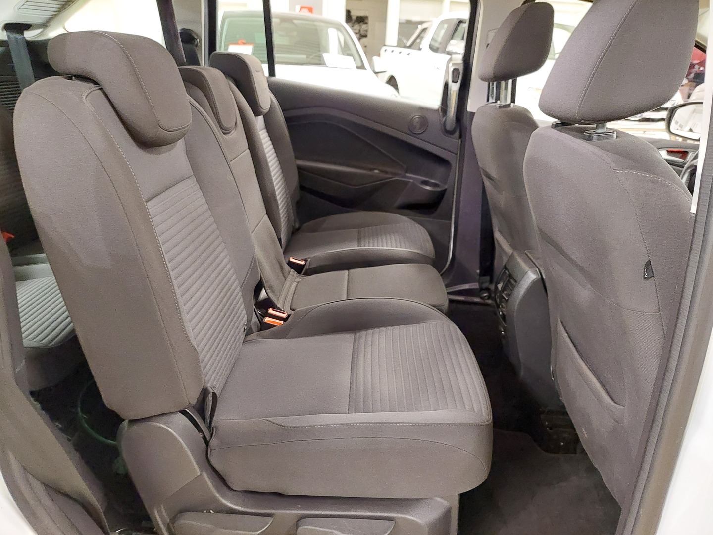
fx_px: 515
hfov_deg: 69.4
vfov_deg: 54.9
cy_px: 268
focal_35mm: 25
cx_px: 356
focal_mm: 5.23
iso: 1600
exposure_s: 1/25
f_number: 1.8
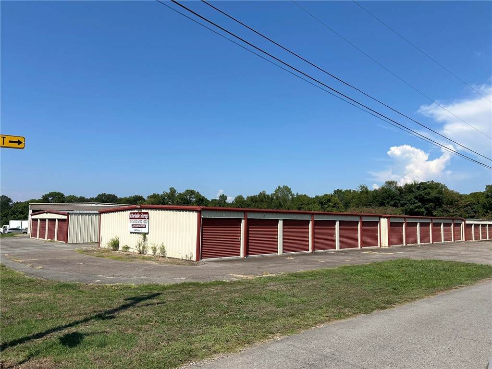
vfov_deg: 53.1
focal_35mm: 26
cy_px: 184
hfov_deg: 67.3
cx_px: 246
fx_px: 370
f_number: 1.5
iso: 50
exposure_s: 1/5319
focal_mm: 5.7
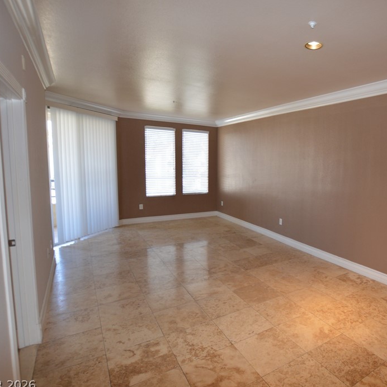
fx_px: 253
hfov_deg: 70.7
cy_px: 192
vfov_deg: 74.8
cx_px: 281
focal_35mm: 20
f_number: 4
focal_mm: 10
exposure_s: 1/60
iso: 400
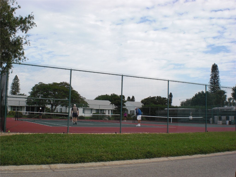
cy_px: 88
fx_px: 259
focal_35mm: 38
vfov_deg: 37.7
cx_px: 118
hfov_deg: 49.0
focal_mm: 6.3
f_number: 5.6
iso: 64
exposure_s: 1/320
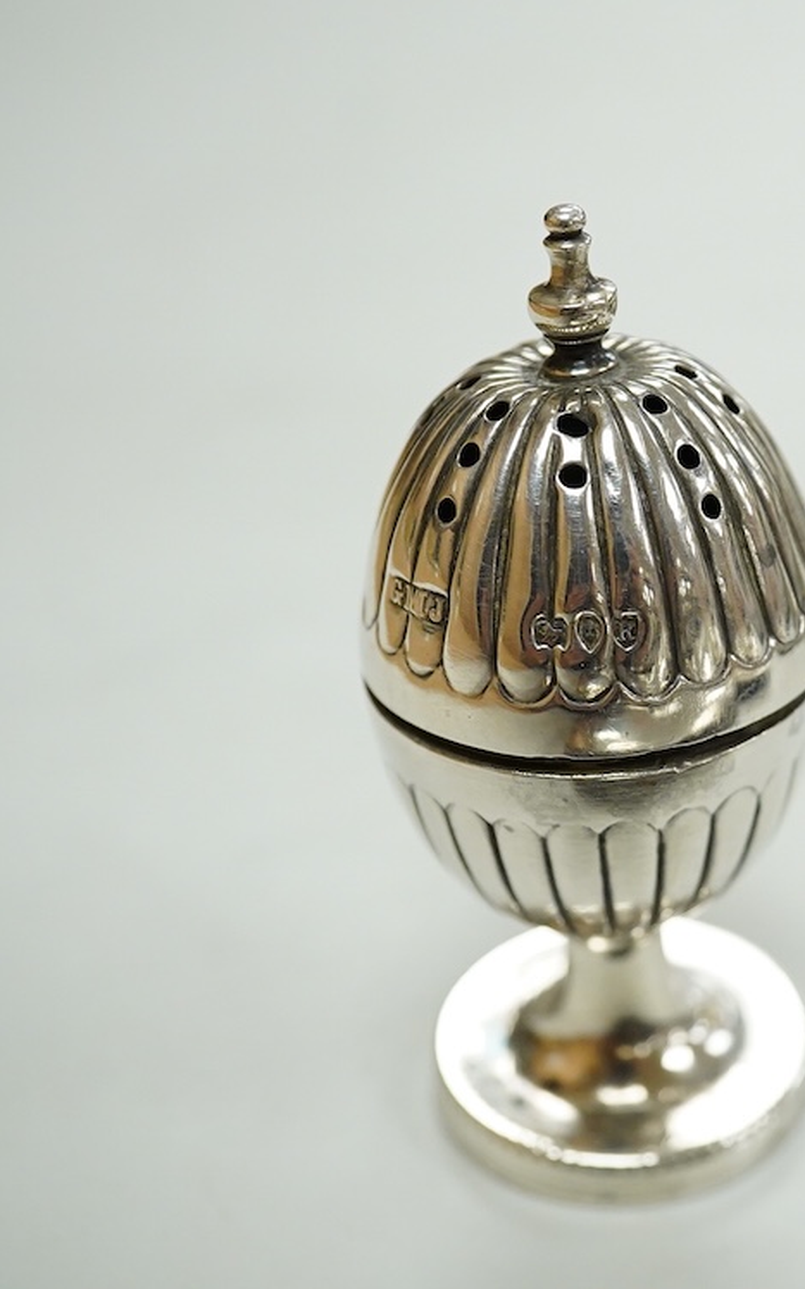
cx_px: 775
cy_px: 644
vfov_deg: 29.8
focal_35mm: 69
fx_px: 2424
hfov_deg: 18.4
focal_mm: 30
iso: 2500
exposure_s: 1/400
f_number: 7.1
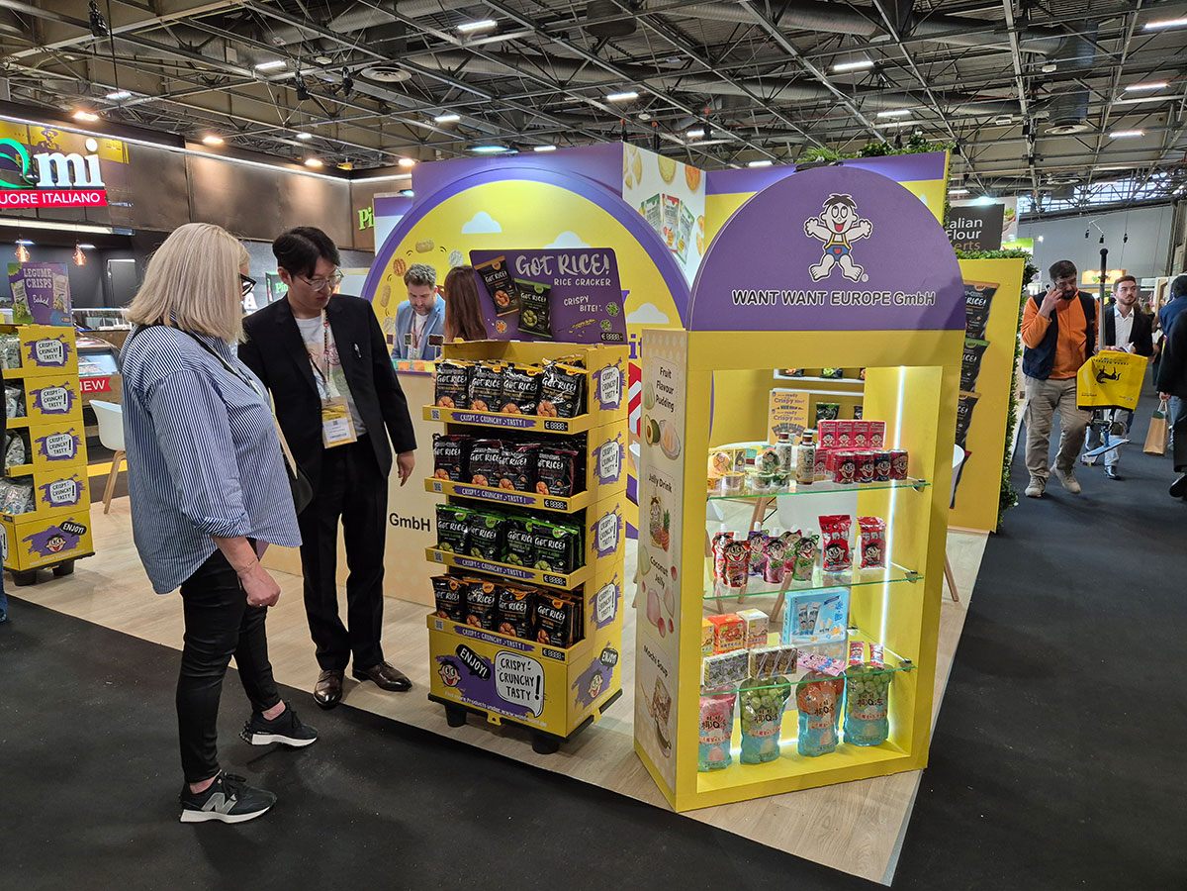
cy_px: 446
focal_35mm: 23
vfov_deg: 58.9
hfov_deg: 73.9
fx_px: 789
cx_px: 594
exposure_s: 1/100
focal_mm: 5.4
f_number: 1.8
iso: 125
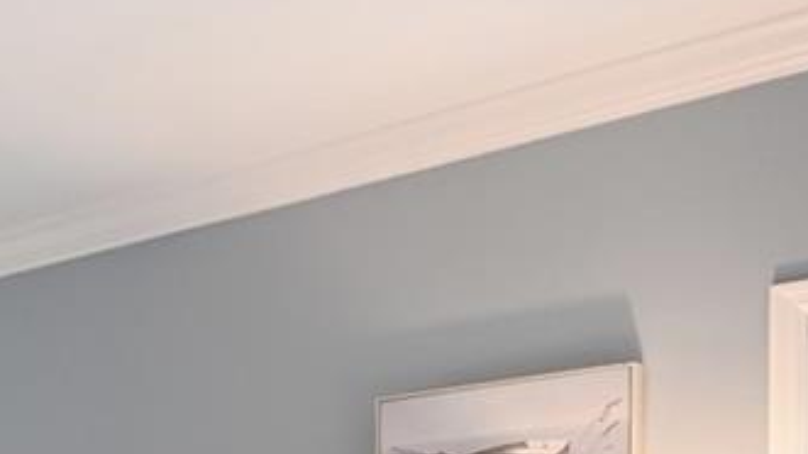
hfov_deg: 23.3
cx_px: -237
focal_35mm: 81
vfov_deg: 13.6
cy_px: 769
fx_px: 1735
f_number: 8
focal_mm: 16
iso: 800
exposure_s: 1/25
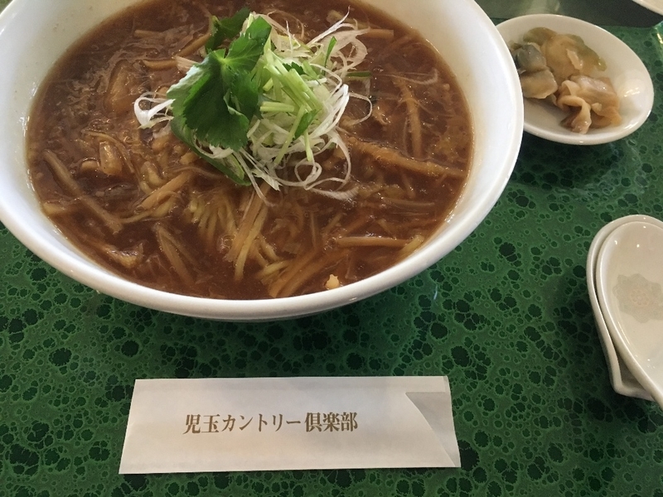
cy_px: 248
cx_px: 332
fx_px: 555
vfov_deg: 48.2
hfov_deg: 61.7
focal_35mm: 29
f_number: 2.2
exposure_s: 1/30
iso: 160
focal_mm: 4.15
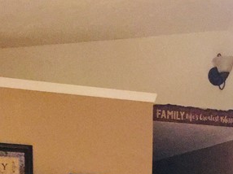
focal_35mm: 104
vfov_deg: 13.3
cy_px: 272
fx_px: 699
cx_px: 143
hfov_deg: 18.9
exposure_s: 1/15
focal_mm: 4.15
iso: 500
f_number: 2.2
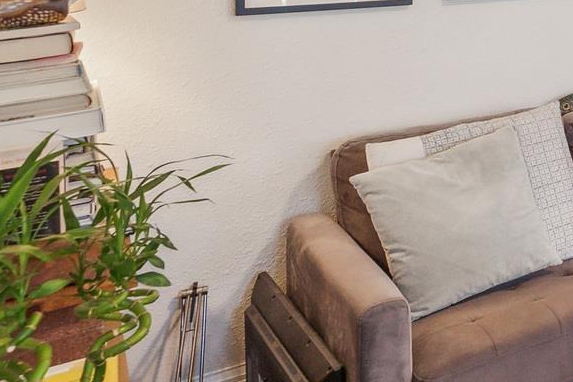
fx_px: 796
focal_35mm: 50
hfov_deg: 26.0
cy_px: -72
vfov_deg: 24.5
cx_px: 907
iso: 1600
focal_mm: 14
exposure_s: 1/60
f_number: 5.6
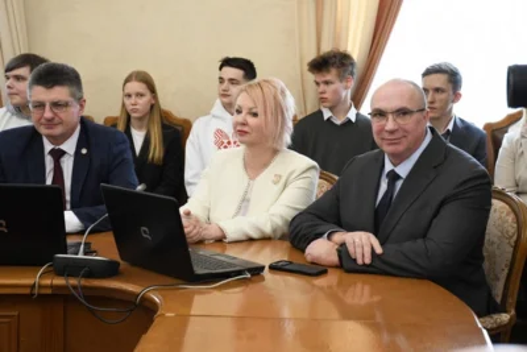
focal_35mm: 75
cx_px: 264
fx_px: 1098
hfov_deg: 27.0
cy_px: 176
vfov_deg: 18.2
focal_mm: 50
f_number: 6.3
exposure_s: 1/80
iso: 1600
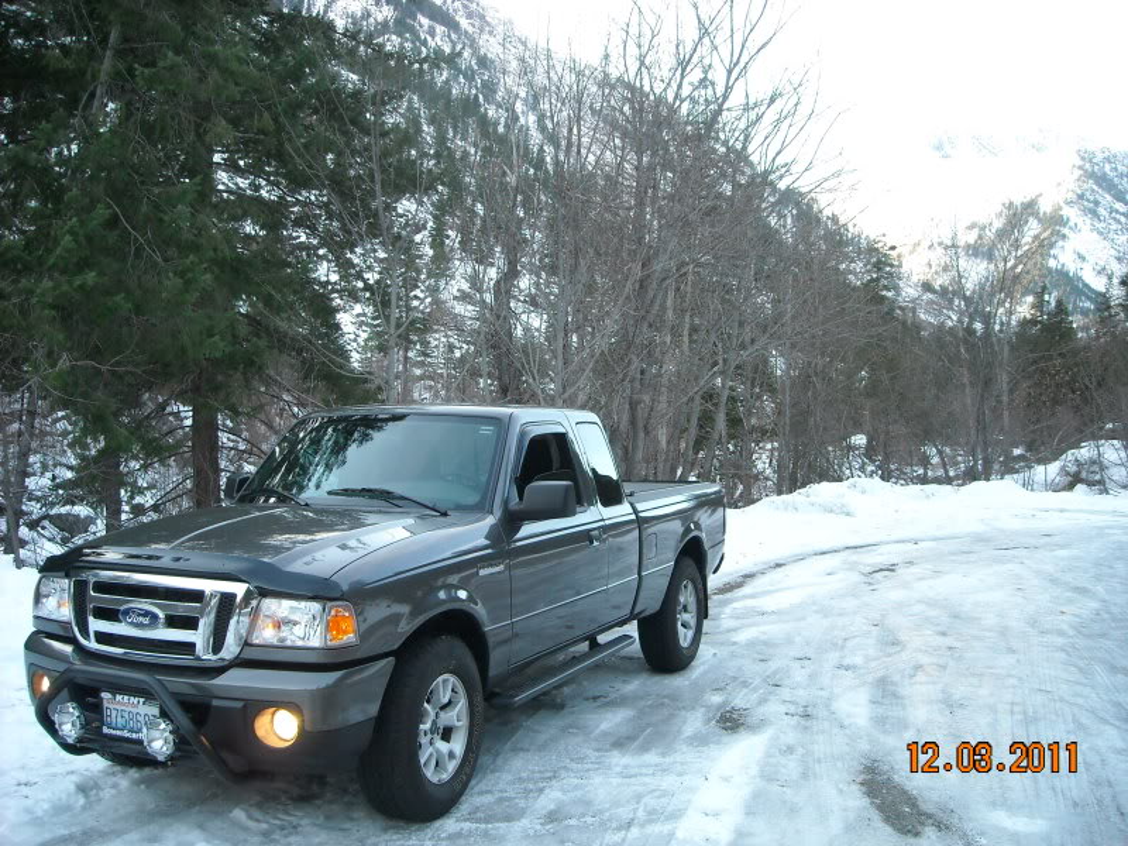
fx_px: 1141
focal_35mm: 35
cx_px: 564
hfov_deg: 52.6
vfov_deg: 40.7
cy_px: 423
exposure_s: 1/239
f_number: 2.8
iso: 218
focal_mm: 5.7
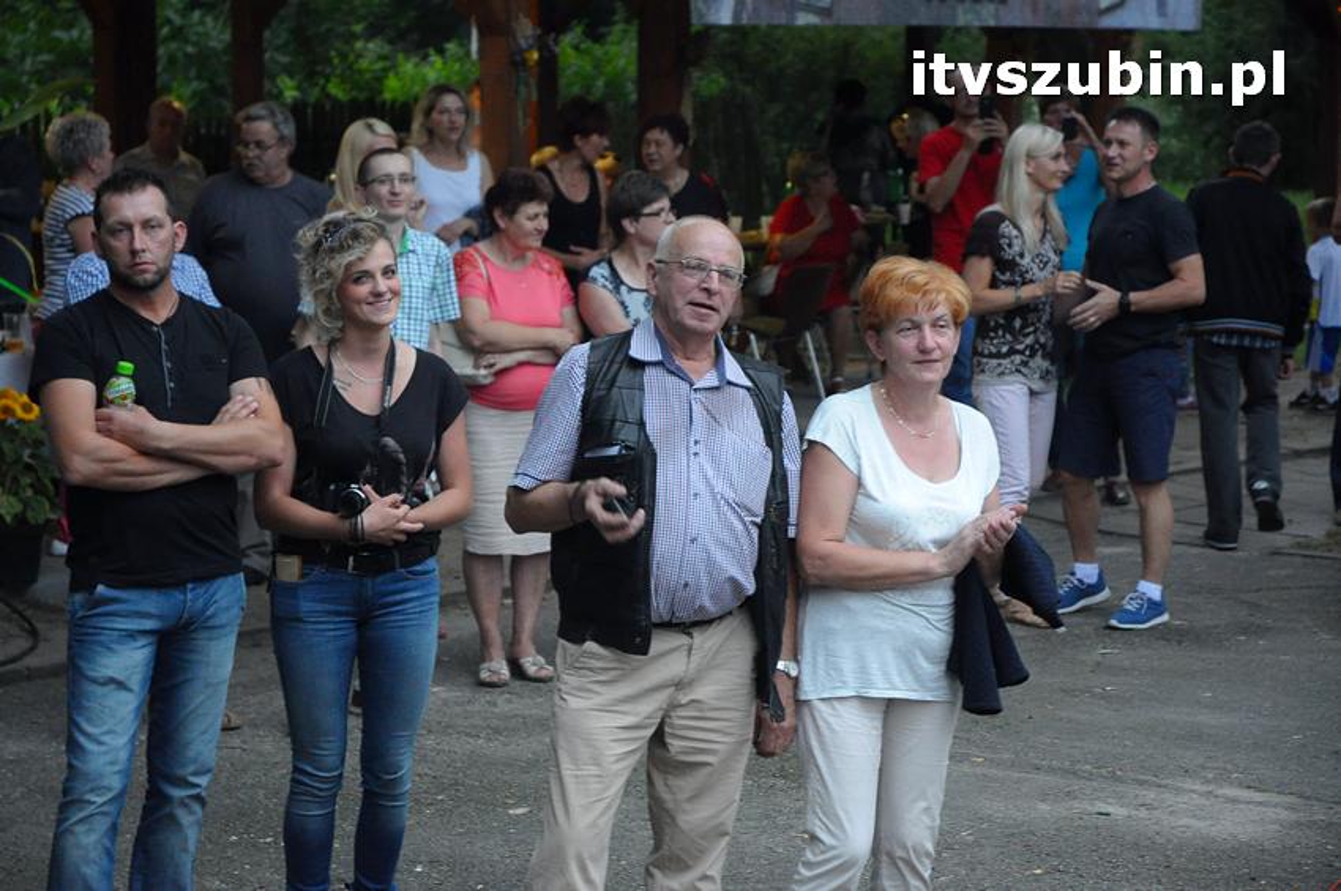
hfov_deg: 19.5
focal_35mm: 105
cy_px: 446
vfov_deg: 13.0
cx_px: 670
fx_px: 3907
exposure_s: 1/80
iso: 2500
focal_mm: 70
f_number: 4.5
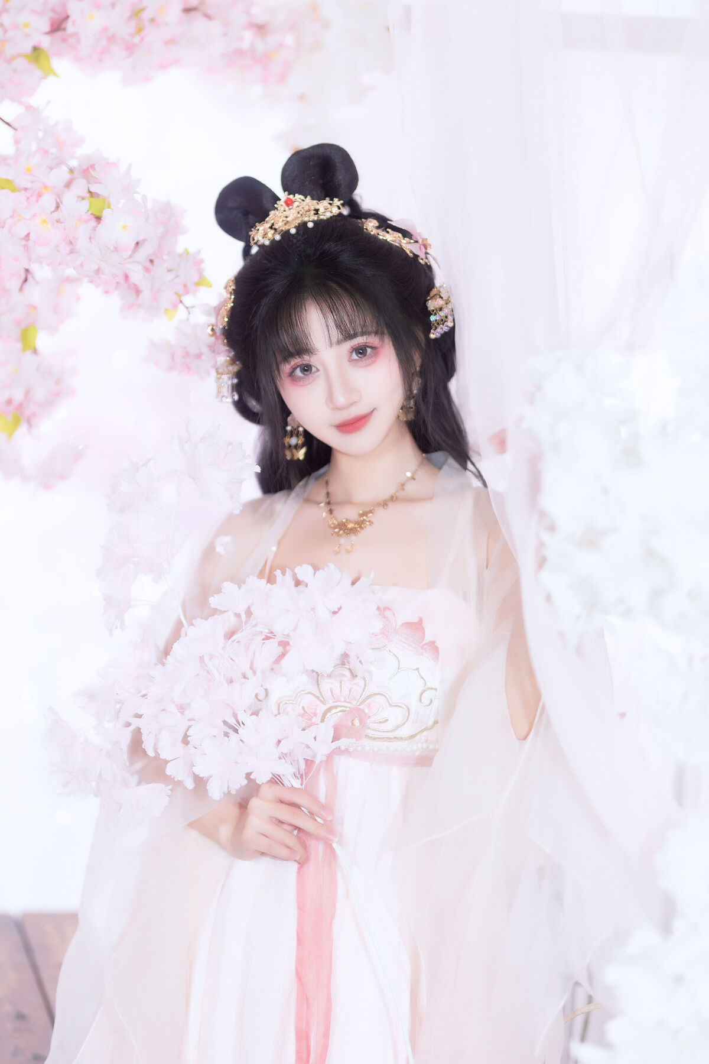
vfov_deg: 23.9
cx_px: 354
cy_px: 532
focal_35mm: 85
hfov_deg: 16.1
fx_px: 2511
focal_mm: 85
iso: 200
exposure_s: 1/400
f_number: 1.4
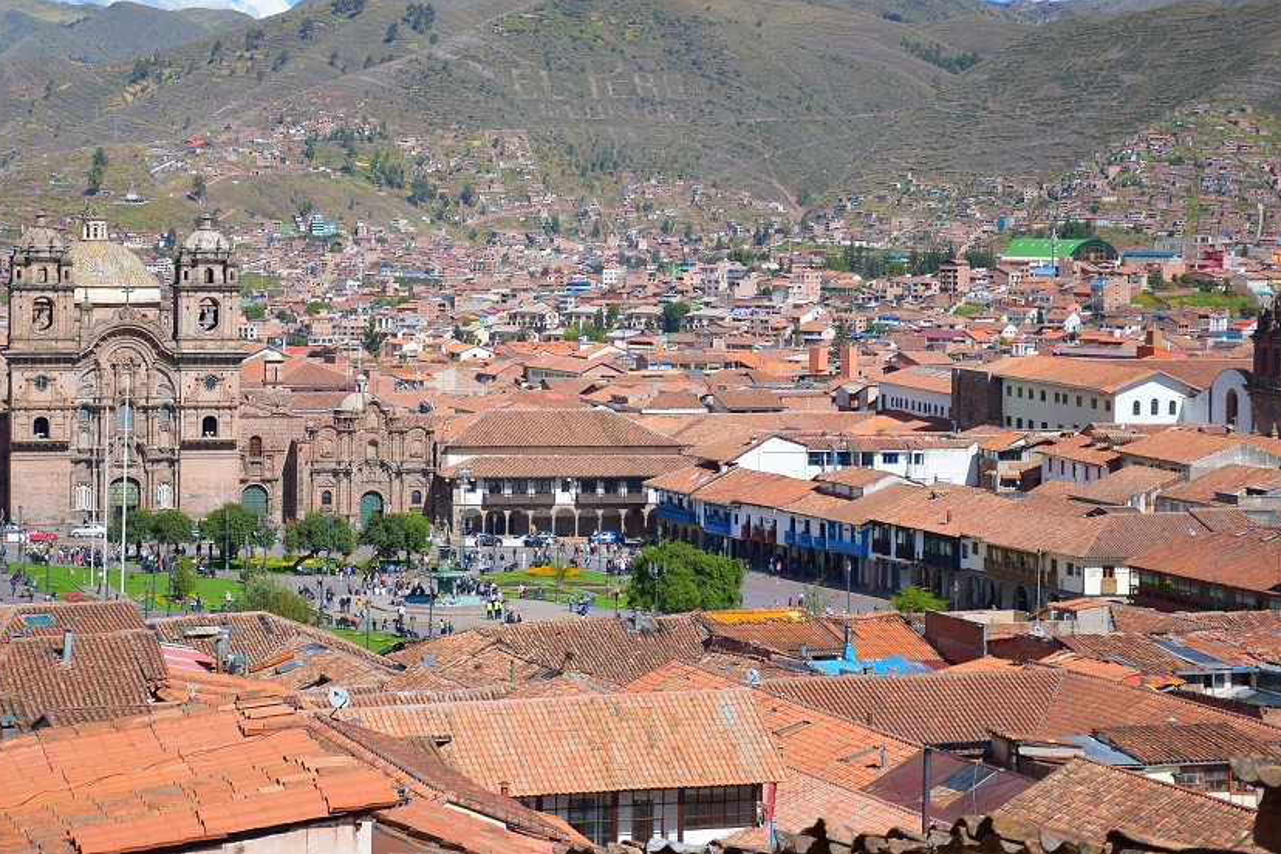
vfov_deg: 15.7
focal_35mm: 87
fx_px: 3096
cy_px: 341
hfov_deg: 23.4
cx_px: 535
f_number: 4.5
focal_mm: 48
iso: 200
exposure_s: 1/2000
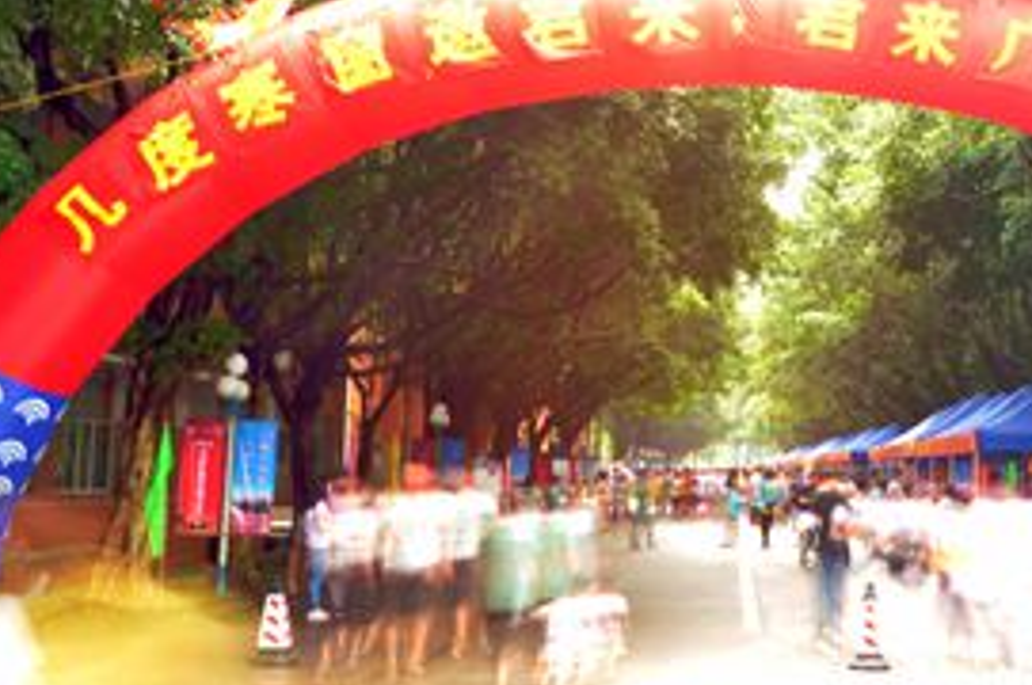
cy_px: 137
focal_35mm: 65
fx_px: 1861
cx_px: 773
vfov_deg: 20.6
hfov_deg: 30.5
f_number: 25
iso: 100
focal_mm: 32
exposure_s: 3.4
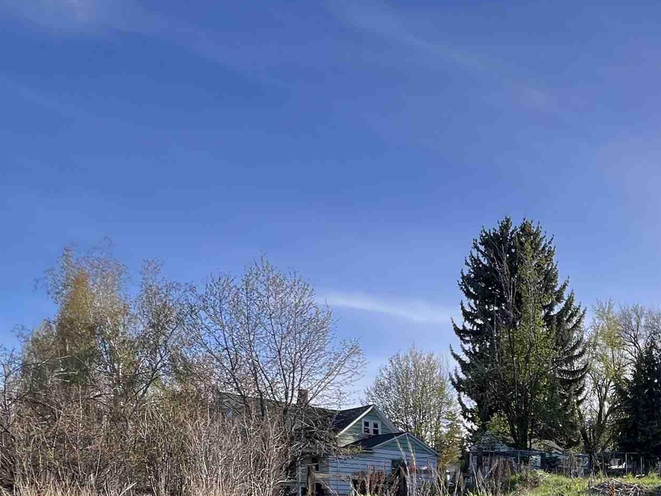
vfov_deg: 36.4
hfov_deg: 48.0
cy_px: 562
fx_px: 611
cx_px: 647
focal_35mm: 32
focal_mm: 1.57
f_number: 1.8
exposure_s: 1/435
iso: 32
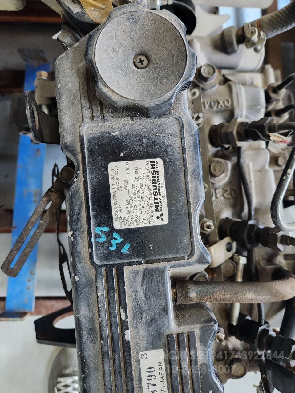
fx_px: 273
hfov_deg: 56.8
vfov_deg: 71.6
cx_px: 152
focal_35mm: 24
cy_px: 194
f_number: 1.8
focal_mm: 5.4
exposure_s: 1/60
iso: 800
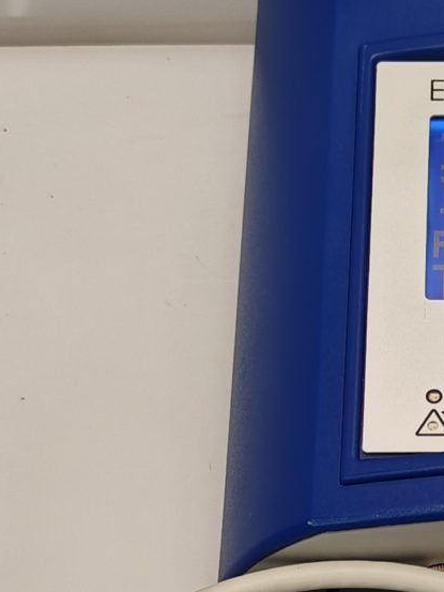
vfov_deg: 15.5
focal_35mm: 125
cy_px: 575
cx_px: 619
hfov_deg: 11.5
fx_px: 2137
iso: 100
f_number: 2
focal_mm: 6.83
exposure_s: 1/100
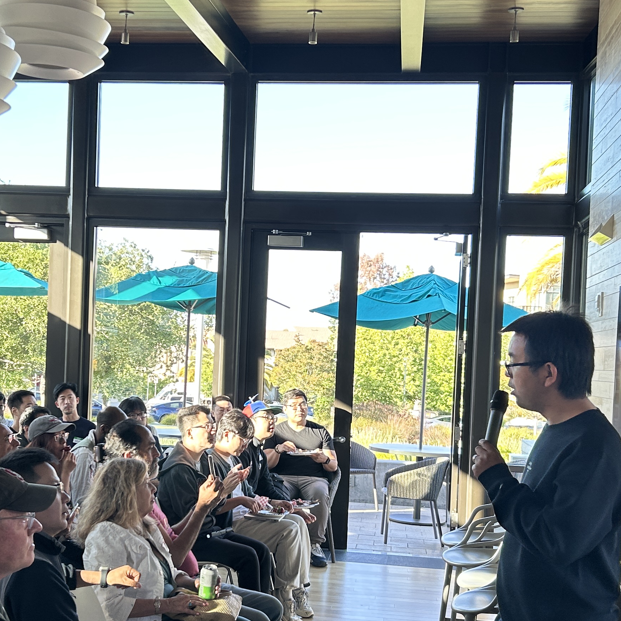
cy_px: 371
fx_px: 1076
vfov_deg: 32.1
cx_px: 258
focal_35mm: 53
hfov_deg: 32.1
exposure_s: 1/127
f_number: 1.5
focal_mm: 5.7
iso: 32
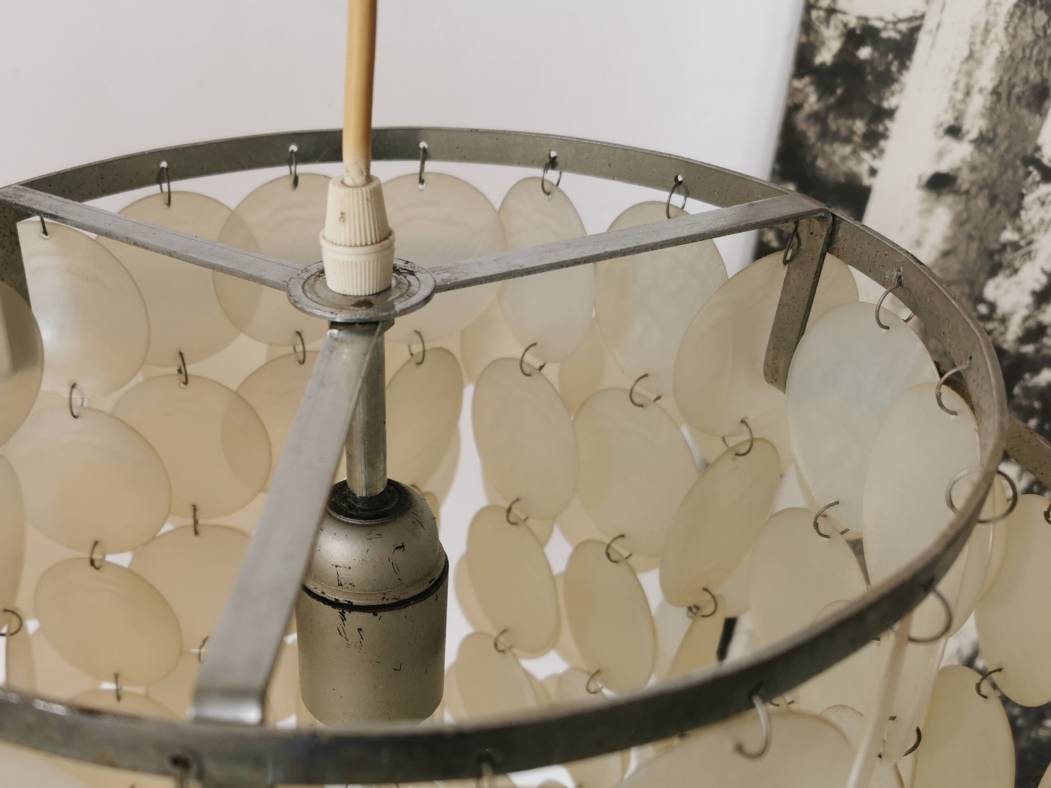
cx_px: 374
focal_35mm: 38
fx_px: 1154
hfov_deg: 48.4
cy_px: 551
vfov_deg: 37.1
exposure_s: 1/100
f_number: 1.6
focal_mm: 5.56
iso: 50
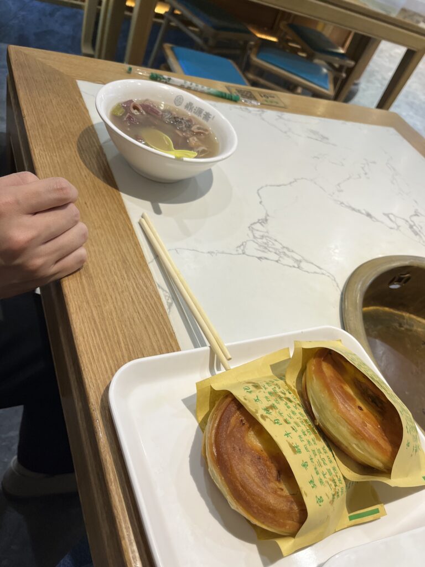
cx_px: 212
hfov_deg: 53.1
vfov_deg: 67.3
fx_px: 426
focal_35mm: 26
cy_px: 284
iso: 80
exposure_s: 1/100
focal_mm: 5.1
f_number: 1.6
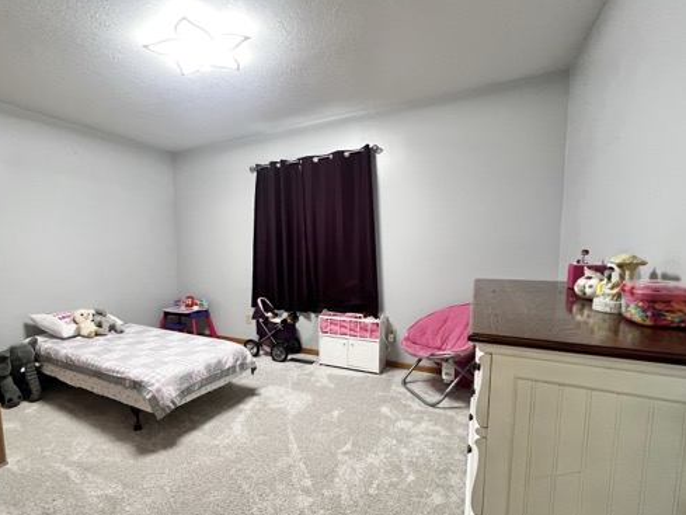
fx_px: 337
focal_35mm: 17
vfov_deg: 74.6
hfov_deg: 89.1
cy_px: 278
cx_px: 255
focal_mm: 1.57
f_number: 1.8
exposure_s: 1/60
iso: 250
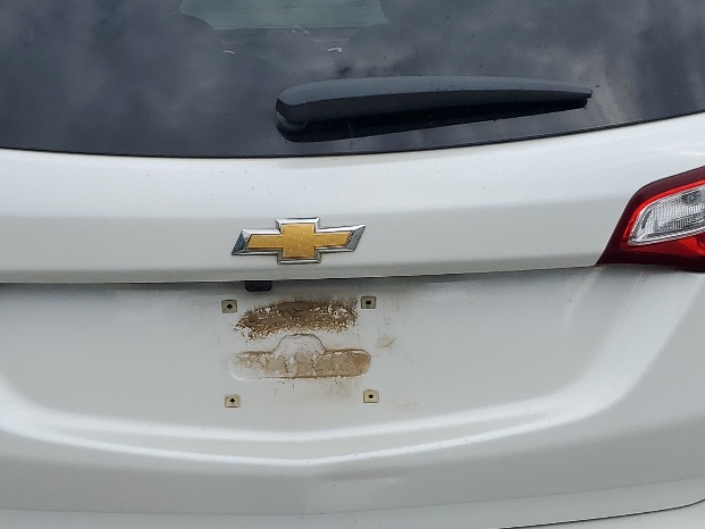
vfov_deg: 21.9
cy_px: 350
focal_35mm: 67
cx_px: 320
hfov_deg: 28.9
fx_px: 1365
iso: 50
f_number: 1.5
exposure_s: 1/2500
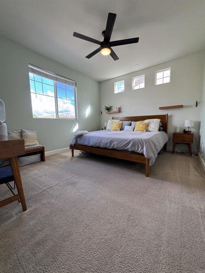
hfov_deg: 85.7
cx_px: 102
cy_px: 136
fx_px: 111
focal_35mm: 14
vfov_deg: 102.1
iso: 80
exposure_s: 1/120
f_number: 2.2
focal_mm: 2.22
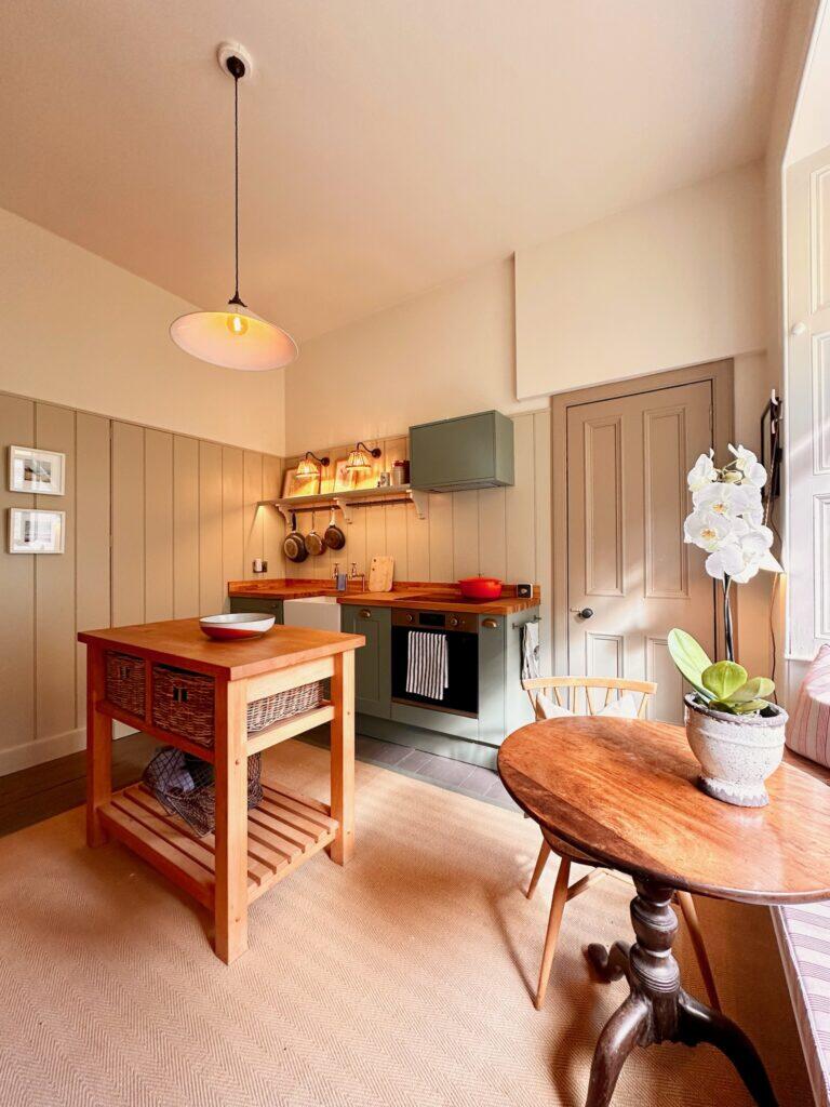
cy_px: 554
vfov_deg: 102.1
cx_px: 415
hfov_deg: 85.7
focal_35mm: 14
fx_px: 448
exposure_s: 1/100
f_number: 2.2
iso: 160
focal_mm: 2.22
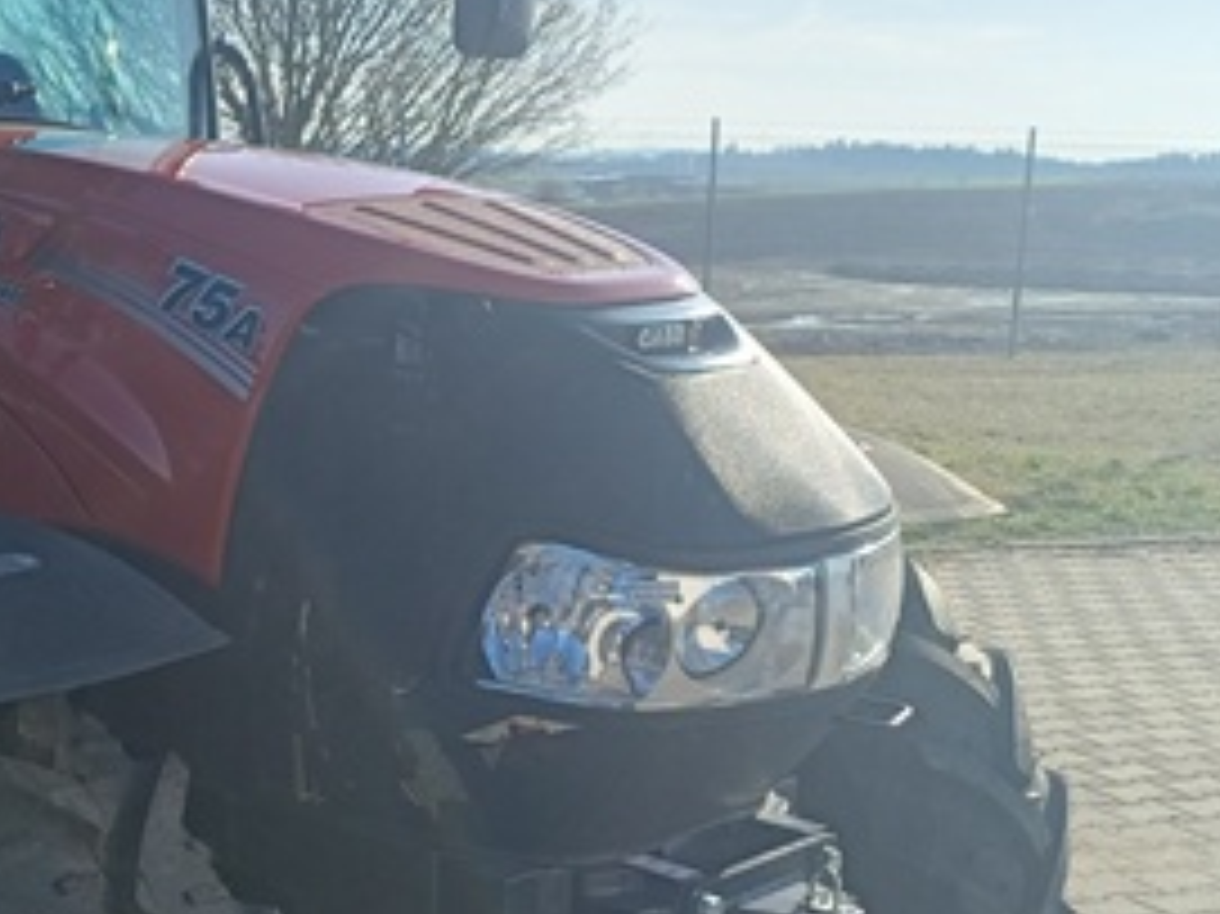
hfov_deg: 30.2
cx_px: -36
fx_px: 2078
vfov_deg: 24.8
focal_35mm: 59
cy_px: 518
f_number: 1.8
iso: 50
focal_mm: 4.65
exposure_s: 1/669
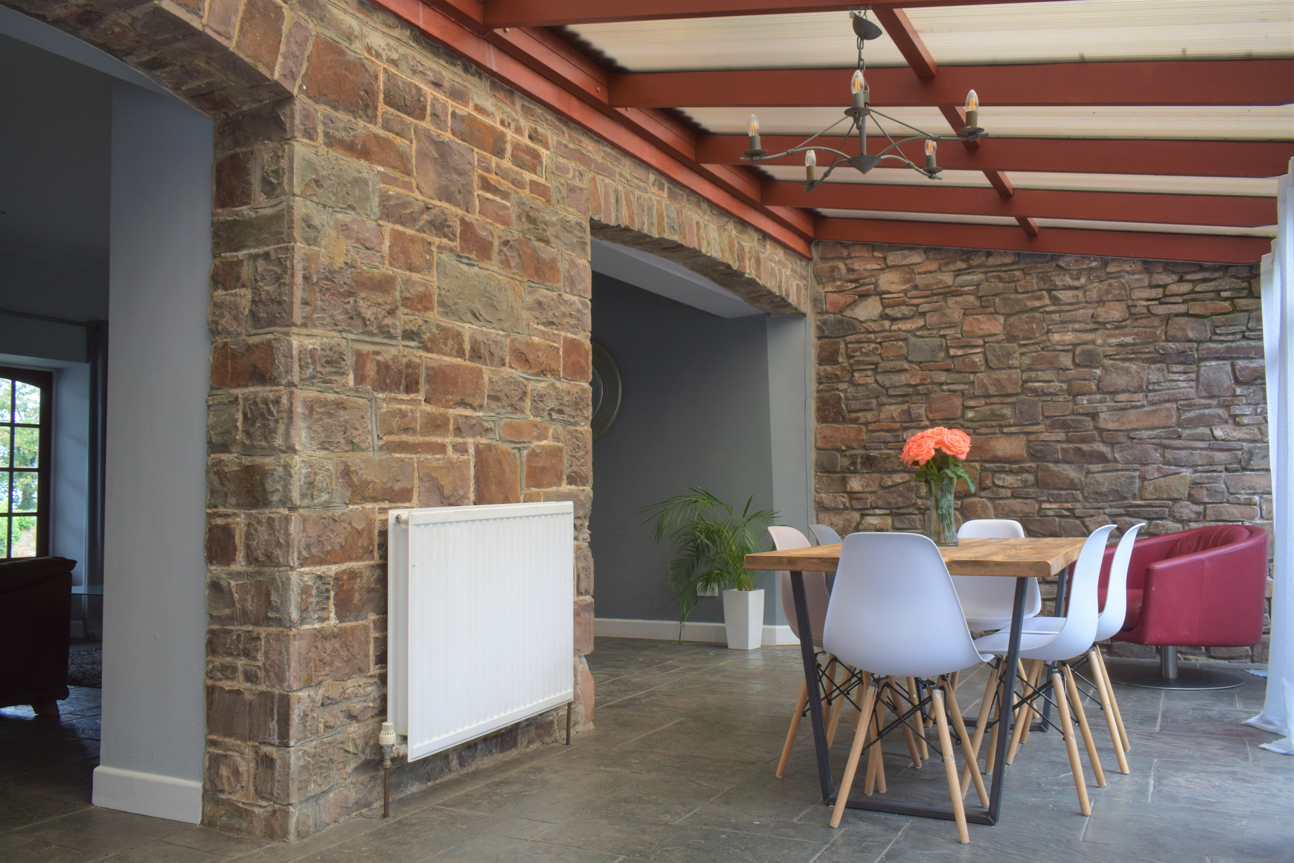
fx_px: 1078
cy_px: 432
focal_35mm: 30
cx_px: 647
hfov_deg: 61.9
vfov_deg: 43.6
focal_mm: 20
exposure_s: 1/160
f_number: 6.3
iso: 400
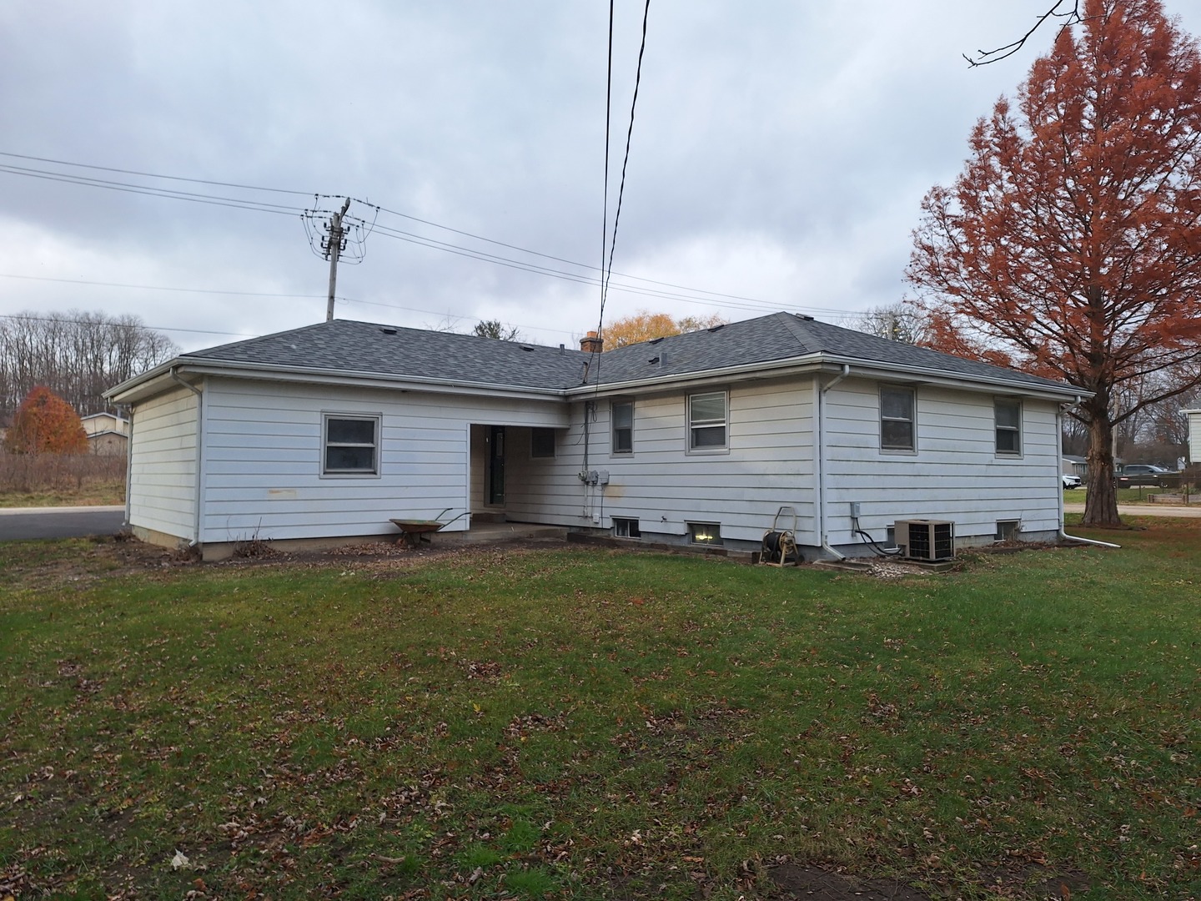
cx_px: 600
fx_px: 798
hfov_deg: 73.9
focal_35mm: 23
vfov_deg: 58.9
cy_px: 450
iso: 40
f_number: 1.8
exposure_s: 1/818
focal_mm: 5.54
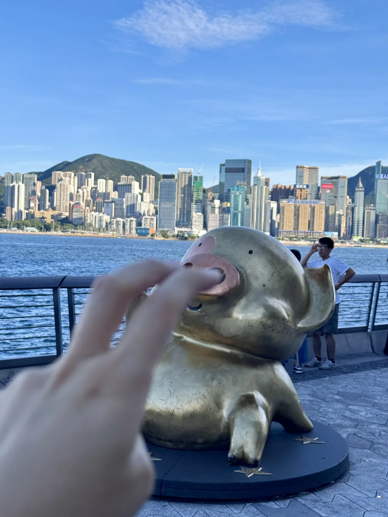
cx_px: 194
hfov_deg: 30.3
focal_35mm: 48
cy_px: 258
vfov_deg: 39.7
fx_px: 717
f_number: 1.78
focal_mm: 6.76
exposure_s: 1/2252
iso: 64
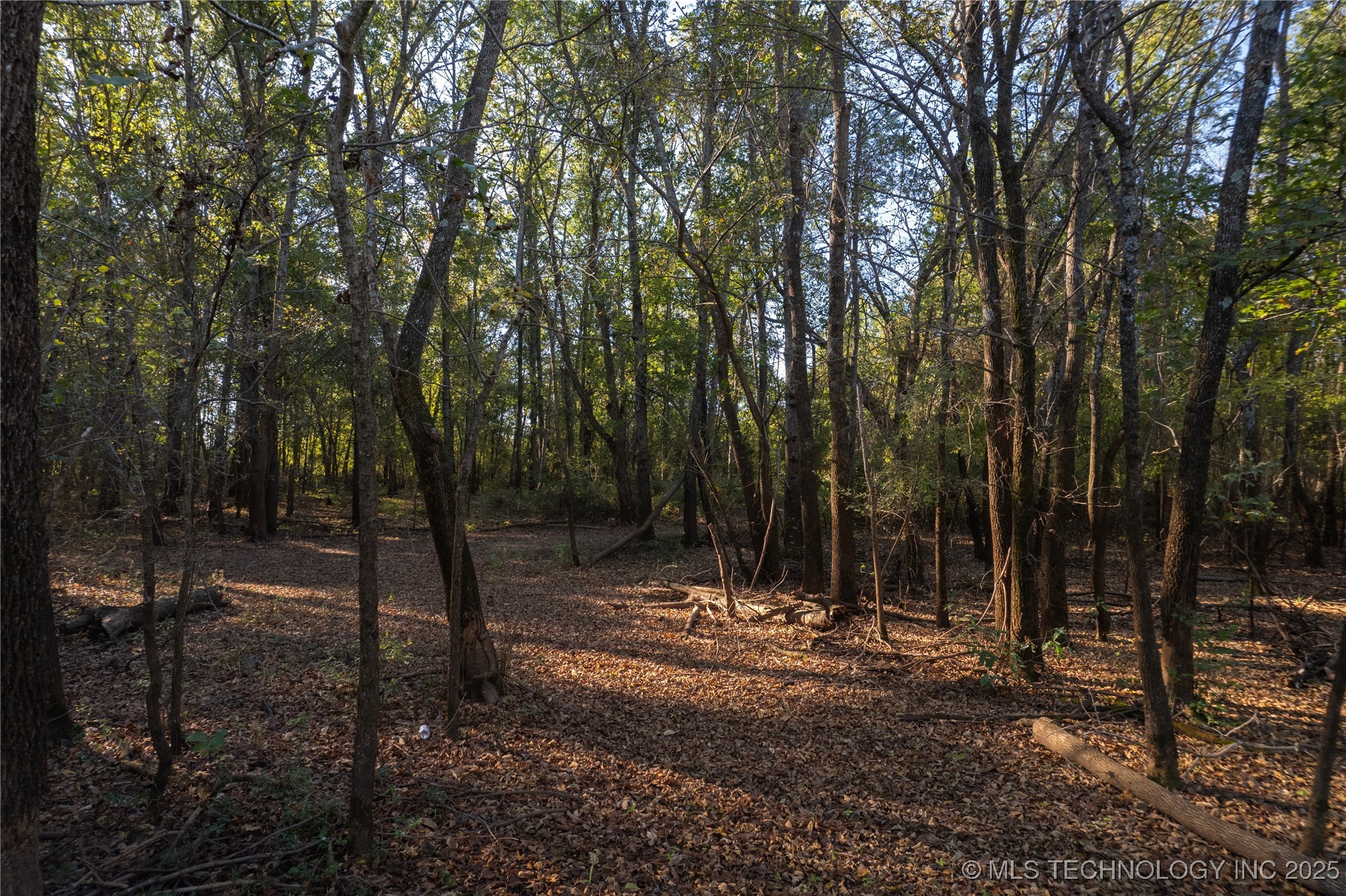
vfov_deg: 57.2
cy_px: 448
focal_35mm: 22
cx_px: 673
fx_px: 822
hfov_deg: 78.6
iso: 200
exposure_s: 1/60
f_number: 2.8
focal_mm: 8.38
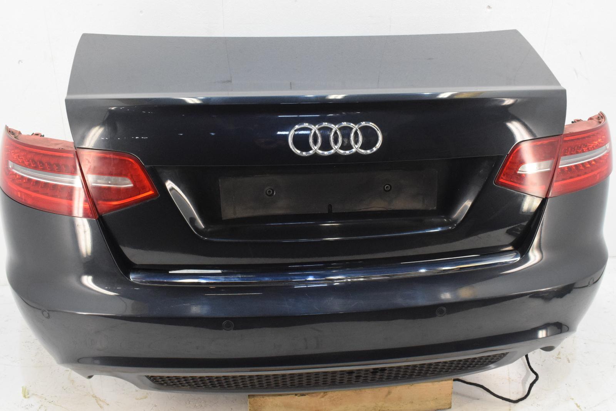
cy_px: 206
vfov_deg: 36.9
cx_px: 308
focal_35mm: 36
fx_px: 616
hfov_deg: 53.1
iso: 3200
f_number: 9
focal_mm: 24
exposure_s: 1/100
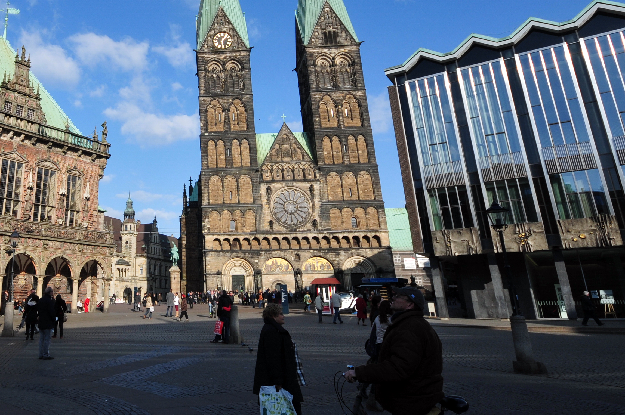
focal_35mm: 28
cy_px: 134
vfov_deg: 45.5
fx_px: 486
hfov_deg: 61.5
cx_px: 150
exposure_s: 1/320
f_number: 10
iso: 200
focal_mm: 10
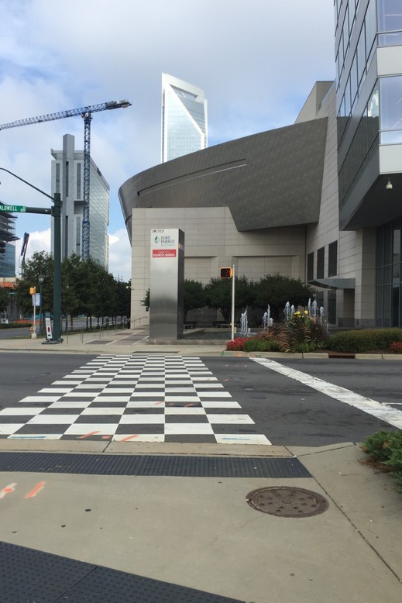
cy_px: 305
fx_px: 519
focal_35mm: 31
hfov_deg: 42.3
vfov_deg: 60.3
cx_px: 179
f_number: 2.2
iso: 32
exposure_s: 1/2083
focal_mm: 4.15
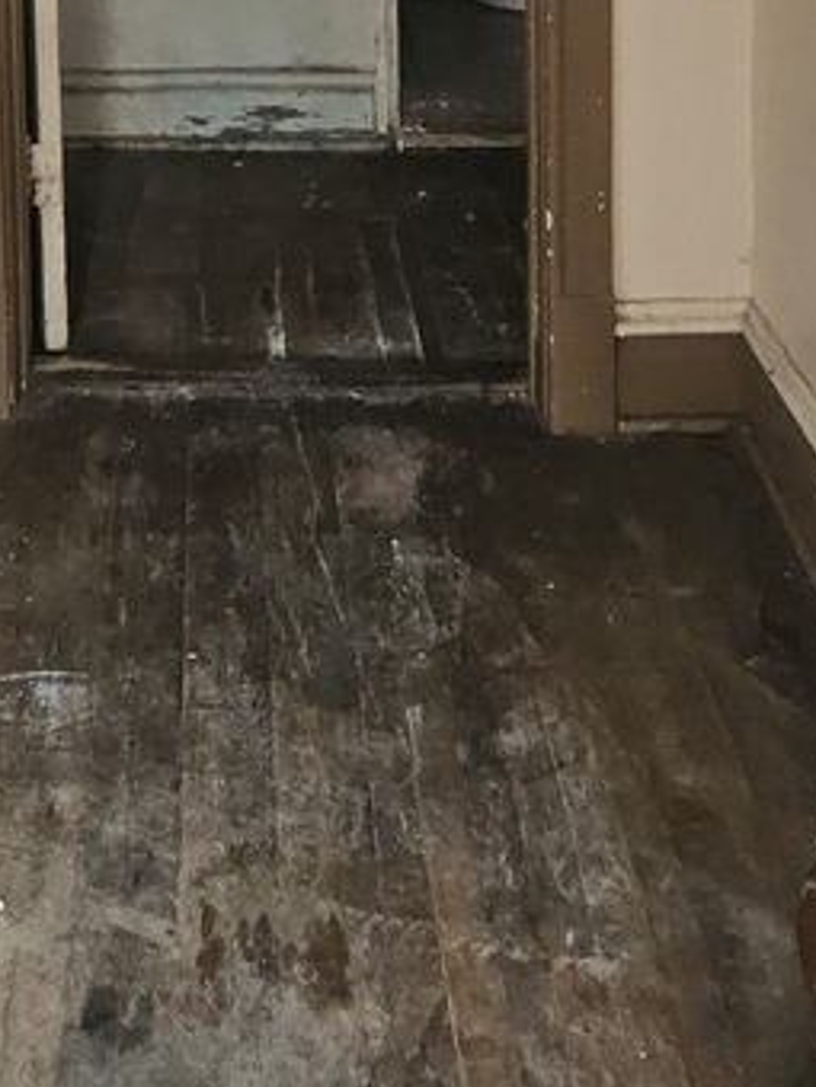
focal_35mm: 73
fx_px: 2294
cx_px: 32
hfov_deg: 19.7
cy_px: -256
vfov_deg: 24.0
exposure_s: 1/120
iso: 500
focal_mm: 5.4
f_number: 1.8
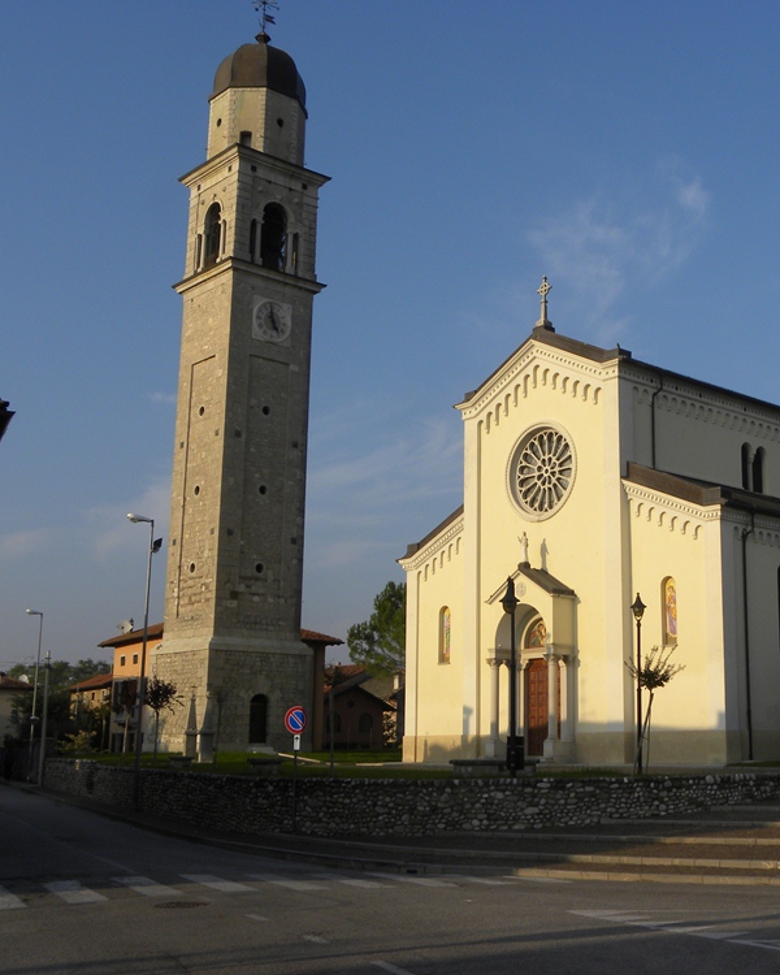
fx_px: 1270
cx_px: 566
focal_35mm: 44
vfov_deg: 42.0
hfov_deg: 33.6
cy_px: 490
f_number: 5.6
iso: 64
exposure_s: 1/277
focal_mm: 5.9
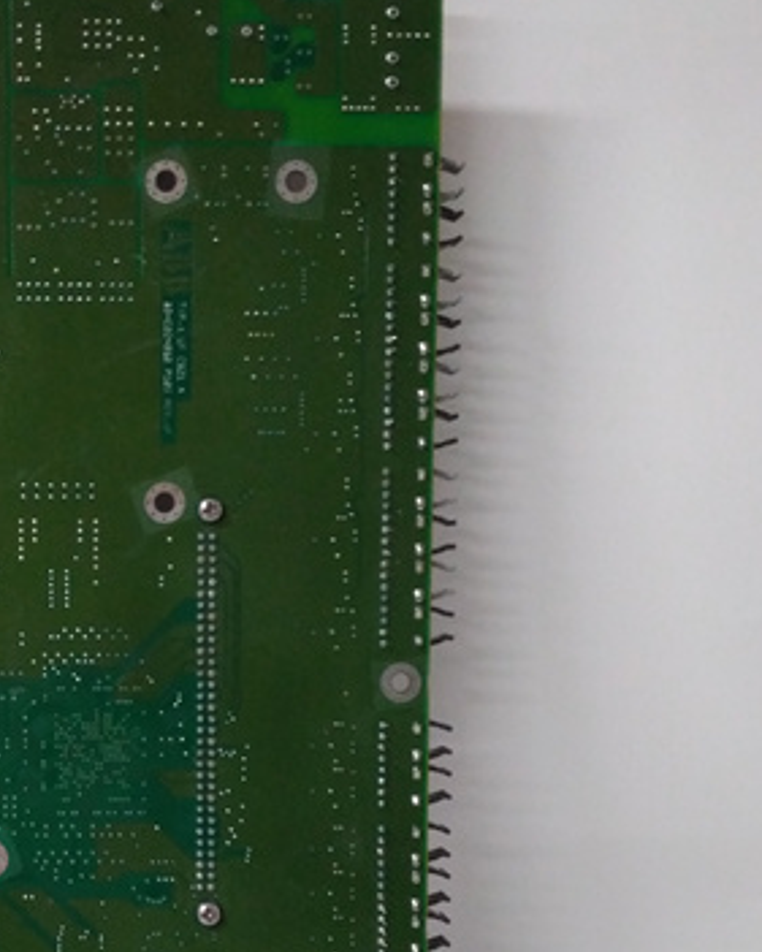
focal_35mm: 50
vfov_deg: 36.8
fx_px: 1409
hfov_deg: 29.4
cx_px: 125
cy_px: 667
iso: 636
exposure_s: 1/33
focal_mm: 3.79
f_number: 2
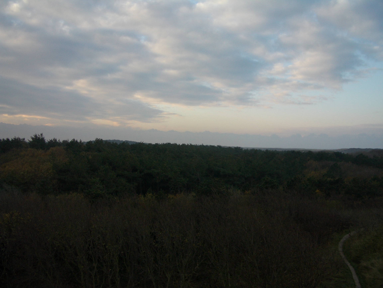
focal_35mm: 35
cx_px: 192
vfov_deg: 40.7
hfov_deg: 52.6
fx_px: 387
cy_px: 144
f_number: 4.3
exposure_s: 1/200
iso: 50
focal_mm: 5.8
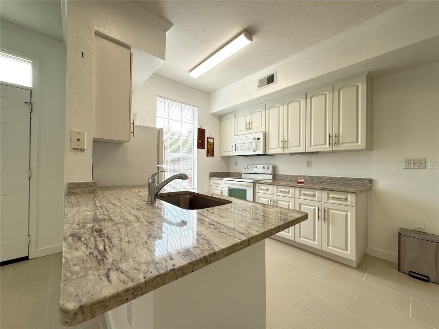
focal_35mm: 14
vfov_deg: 85.7
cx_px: 220
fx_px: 178
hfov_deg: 102.1
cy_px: 164
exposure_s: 1/120
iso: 200
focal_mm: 2.22
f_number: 2.2
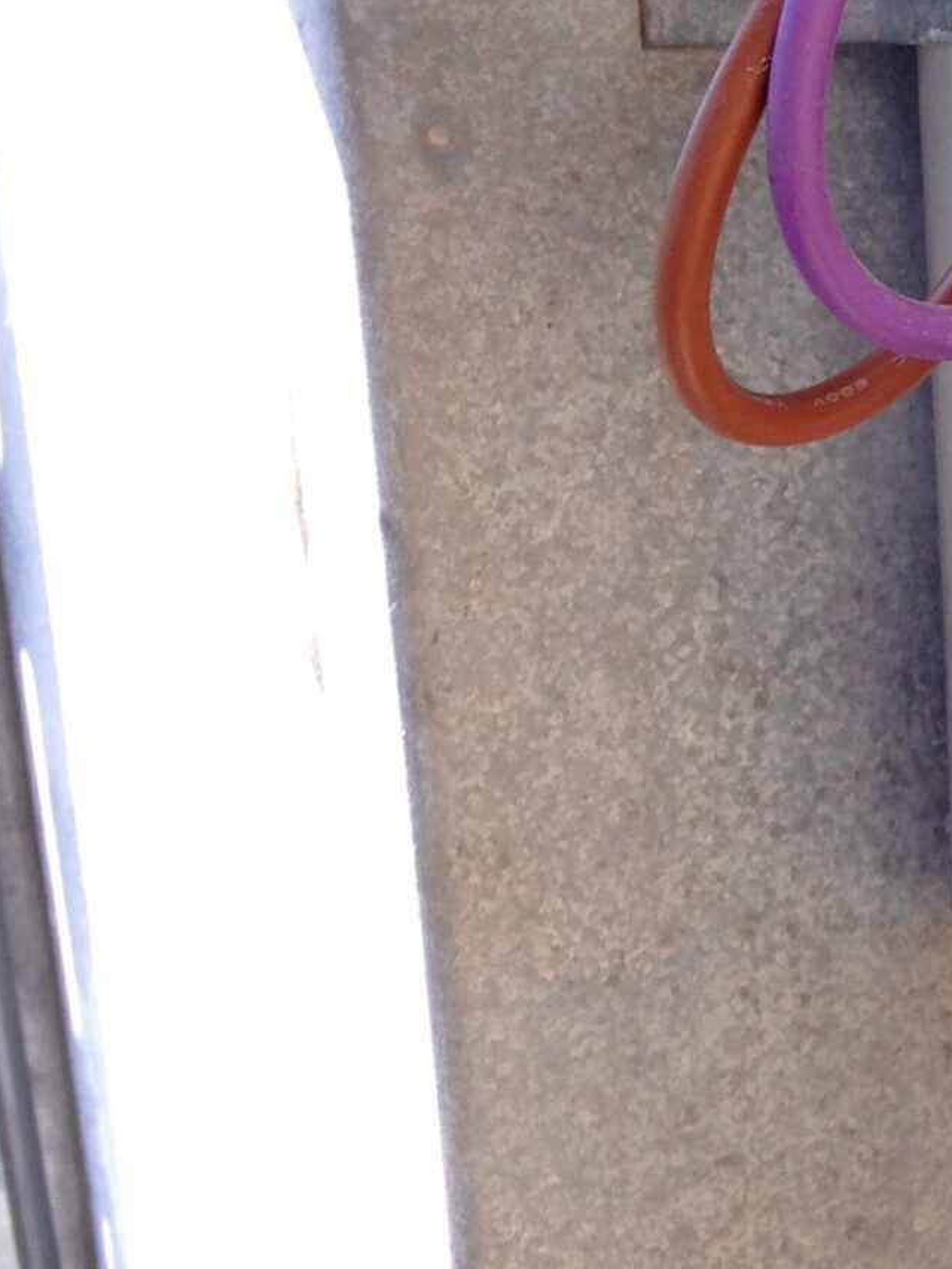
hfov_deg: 14.1
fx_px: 3629
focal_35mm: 99
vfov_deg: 19.8
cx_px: 1395
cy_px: 852
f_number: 2.4
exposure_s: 1/136
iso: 50
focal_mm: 4.12
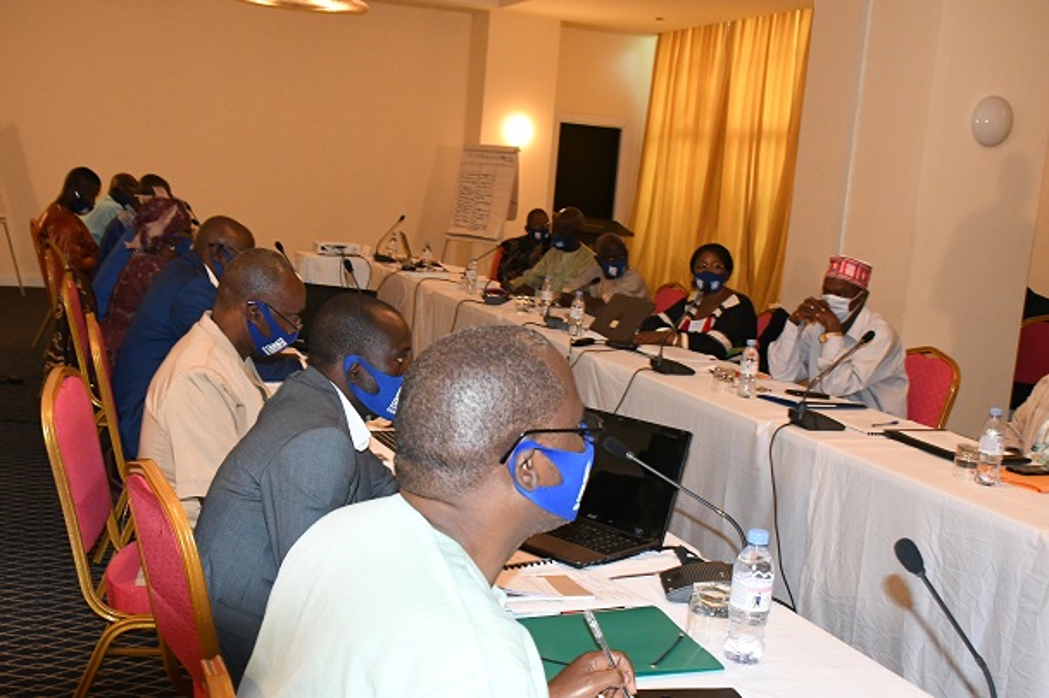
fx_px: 1165
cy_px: 349
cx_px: 524
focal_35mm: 40
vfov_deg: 33.4
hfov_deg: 48.5
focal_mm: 27
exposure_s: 1/60
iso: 5000
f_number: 8
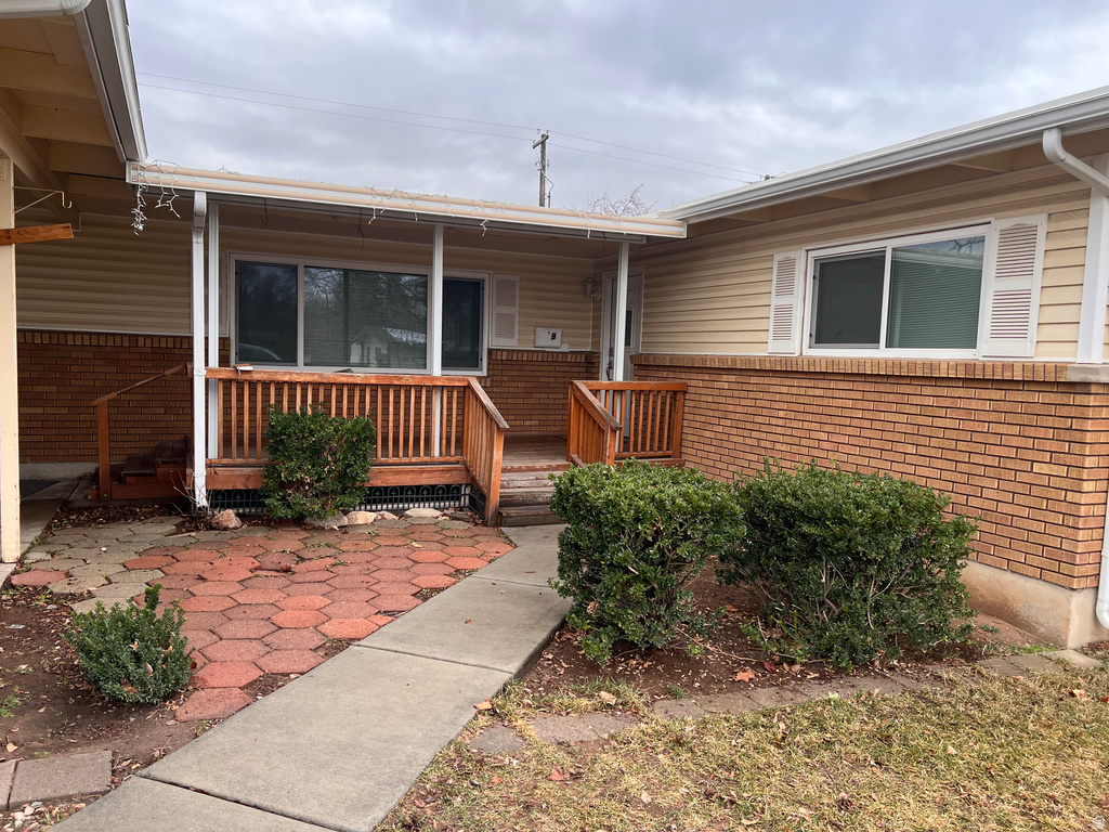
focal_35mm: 26
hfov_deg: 67.3
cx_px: 554
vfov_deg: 53.1
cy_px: 416
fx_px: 833
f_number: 1.5
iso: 50
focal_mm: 5.7
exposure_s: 1/949
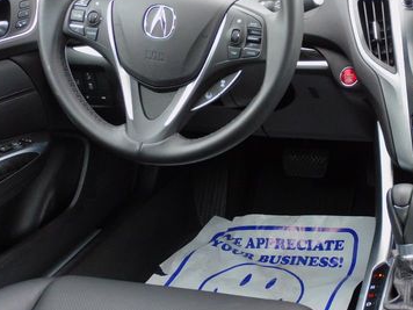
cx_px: 319
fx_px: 644
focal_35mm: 54
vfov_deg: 26.7
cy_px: 77
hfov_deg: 34.6
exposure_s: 1/30
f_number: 3.5
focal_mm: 5.4
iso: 220
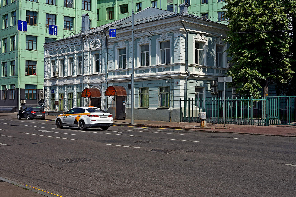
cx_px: 148
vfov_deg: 27.0
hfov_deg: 39.6
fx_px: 411
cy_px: 98
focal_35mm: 50
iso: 100
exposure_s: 1/200
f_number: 11
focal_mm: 50
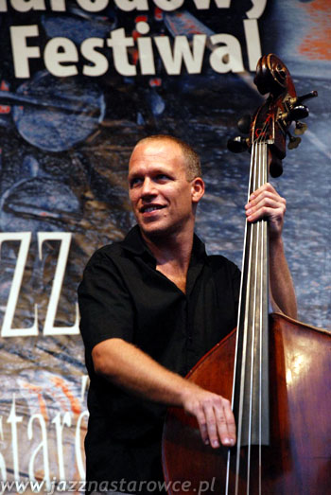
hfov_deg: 9.7
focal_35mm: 142
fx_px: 1960
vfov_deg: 14.4
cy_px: 248
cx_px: 166
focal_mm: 95
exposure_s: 1/60
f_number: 5.6
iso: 1250
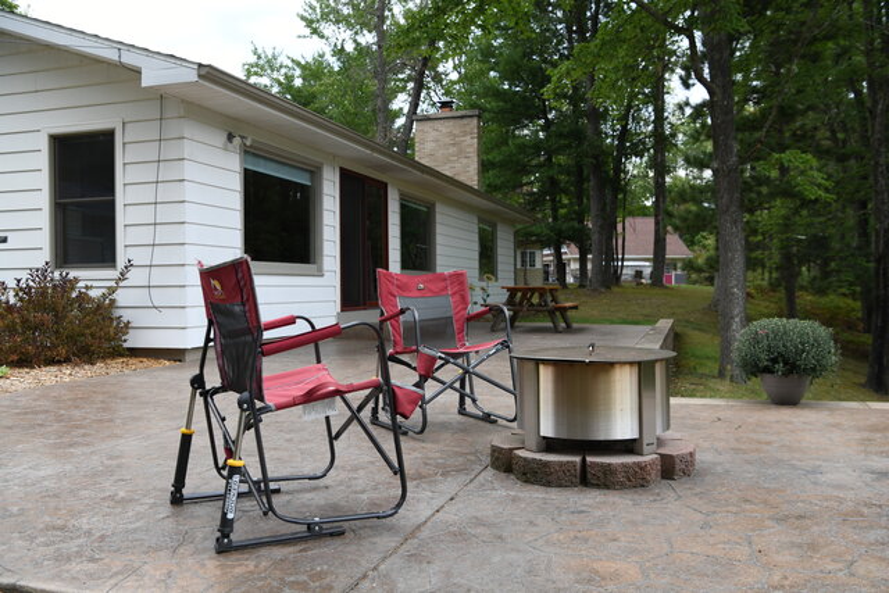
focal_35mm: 32
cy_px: 296
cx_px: 444
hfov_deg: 58.7
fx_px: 790
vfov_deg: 41.1
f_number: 5.6
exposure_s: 1/250
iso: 400
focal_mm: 32
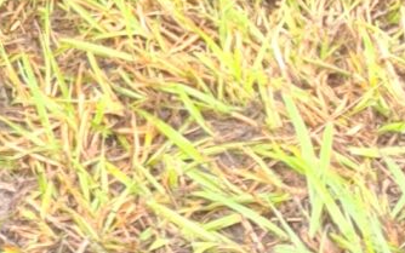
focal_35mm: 211
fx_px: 2330
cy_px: -784
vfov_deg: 5.4
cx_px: -87
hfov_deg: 9.8
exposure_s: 1/197
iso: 50
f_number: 1.8
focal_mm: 5.4
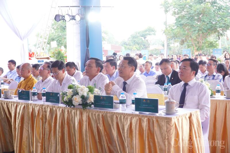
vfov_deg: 29.9
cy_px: 76
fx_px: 287
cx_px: 115
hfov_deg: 43.6
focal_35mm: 45
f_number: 4.5
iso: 500
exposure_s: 1/125
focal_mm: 30
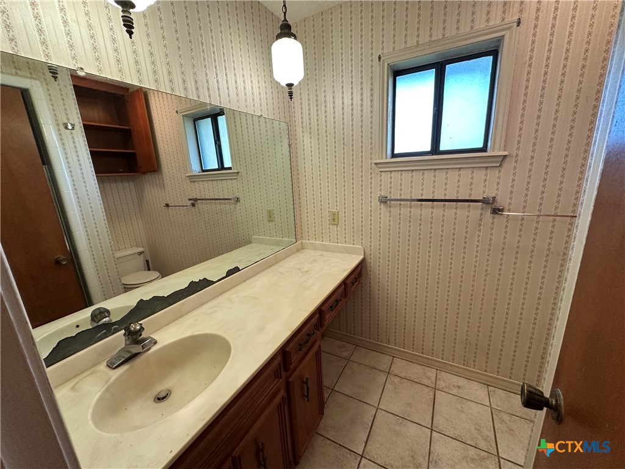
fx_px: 253
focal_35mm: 14
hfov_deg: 102.1
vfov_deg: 85.7
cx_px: 312
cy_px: 234
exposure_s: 1/120
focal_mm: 2.22
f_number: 2.2
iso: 250
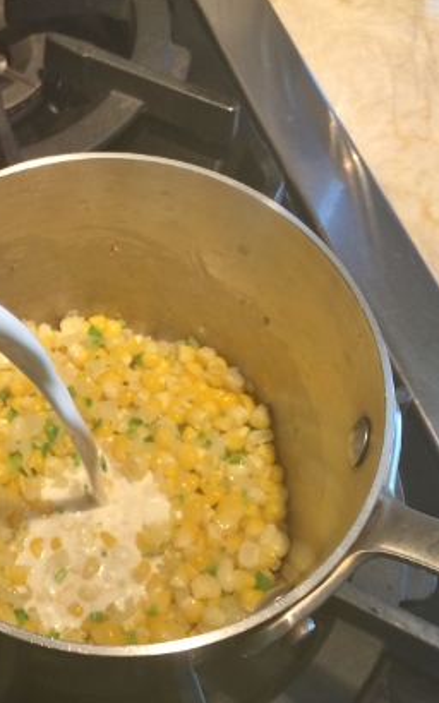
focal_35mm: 42
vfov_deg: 47.2
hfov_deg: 29.2
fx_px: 805
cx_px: 41
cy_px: 350
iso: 32
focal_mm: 4.15
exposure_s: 1/15
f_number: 2.2
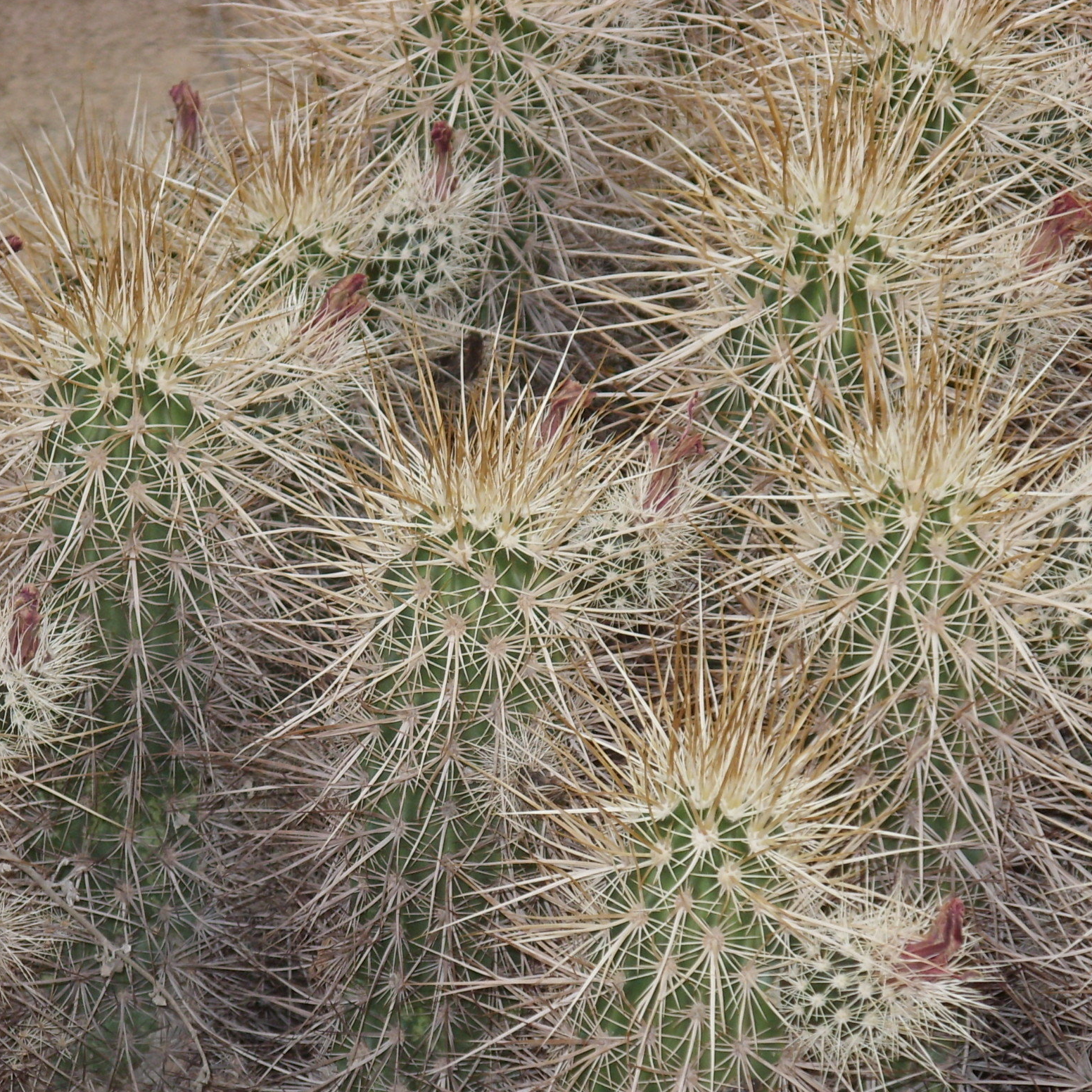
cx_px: 487
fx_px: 6745
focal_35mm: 189
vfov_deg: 9.3
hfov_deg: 9.3
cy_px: 647
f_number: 3.9
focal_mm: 21.3
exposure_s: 1/148
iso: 100
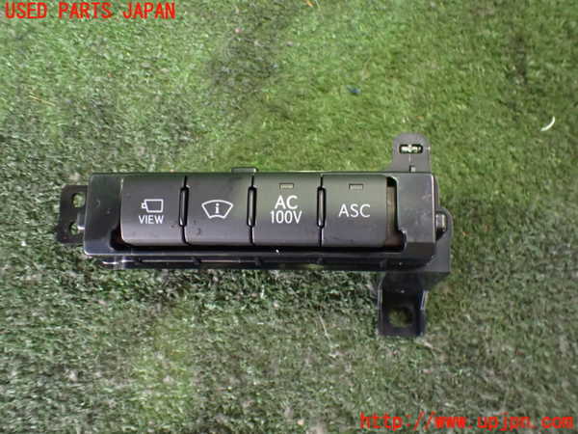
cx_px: 289
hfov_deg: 60.0
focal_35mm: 30
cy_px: 217
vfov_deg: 46.8
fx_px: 501
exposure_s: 1/30
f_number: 2.3
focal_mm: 5.4
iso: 1000
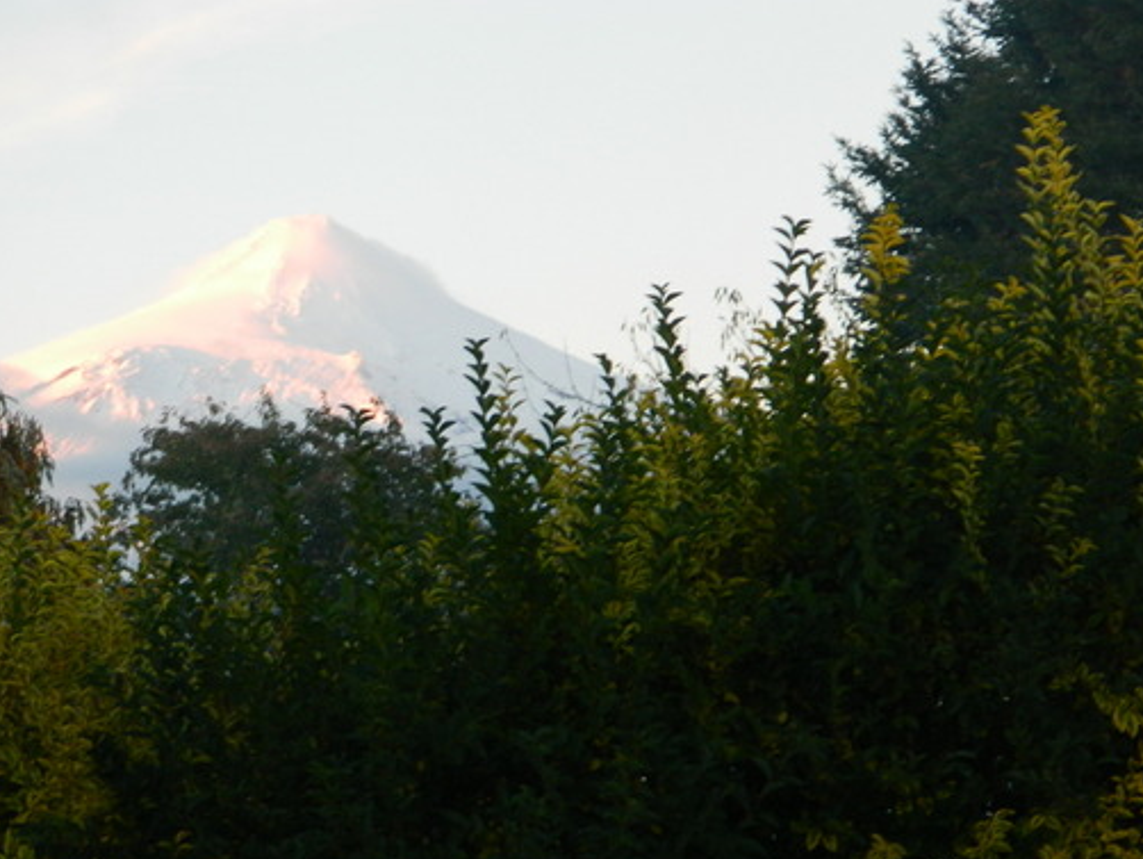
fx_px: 5418
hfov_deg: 12.0
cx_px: 451
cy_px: 679
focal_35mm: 164
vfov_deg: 9.0
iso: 140
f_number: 4.5
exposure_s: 1/30
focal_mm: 18.6
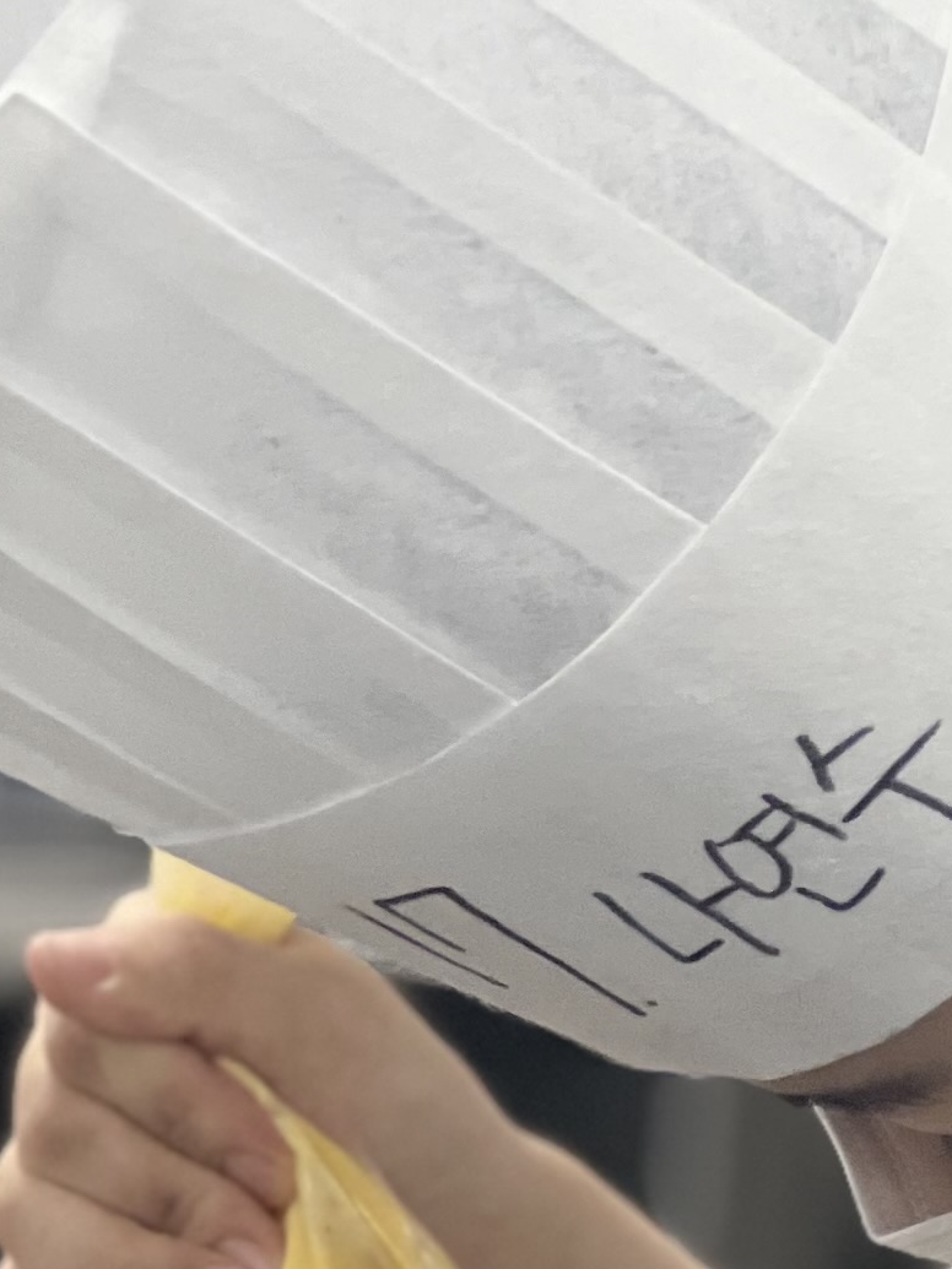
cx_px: 1156
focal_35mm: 300
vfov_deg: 6.6
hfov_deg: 4.9
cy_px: 1589
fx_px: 11003
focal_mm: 9
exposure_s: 1/60
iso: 160
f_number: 2.8
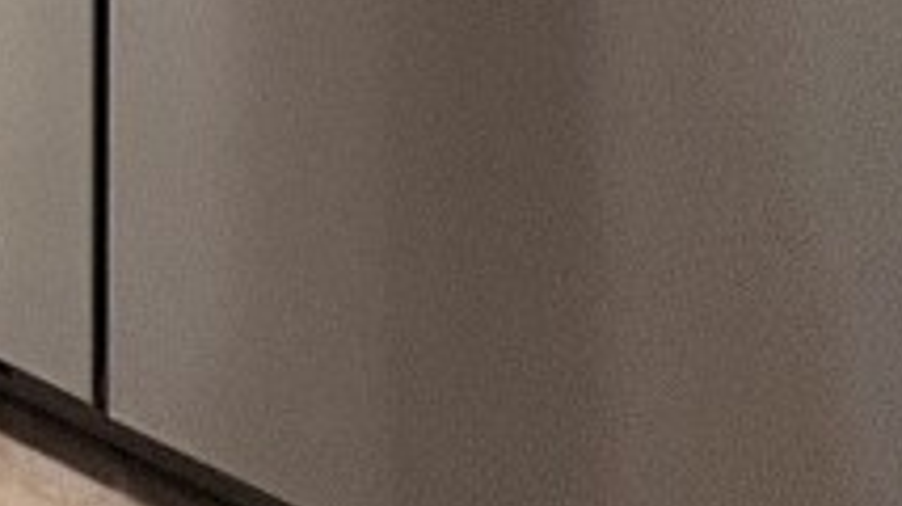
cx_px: -1134
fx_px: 1745
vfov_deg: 10.7
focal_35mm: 73
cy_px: -1046
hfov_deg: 16.4
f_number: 2.2
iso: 160
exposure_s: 1/60
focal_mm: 2.22
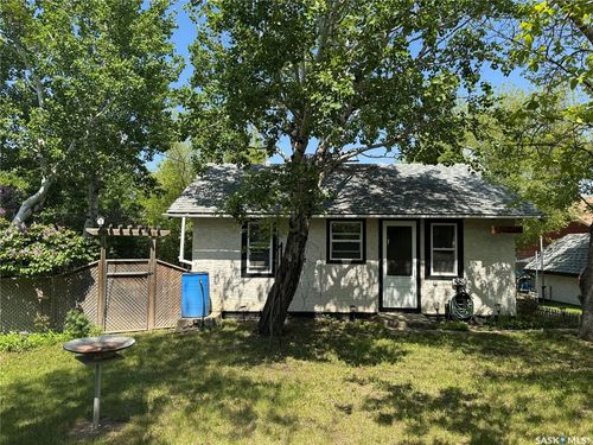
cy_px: 222
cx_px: 296
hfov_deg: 71.6
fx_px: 411
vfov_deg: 56.8
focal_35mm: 24
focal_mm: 6.76
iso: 80
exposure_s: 1/2174
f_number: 1.78
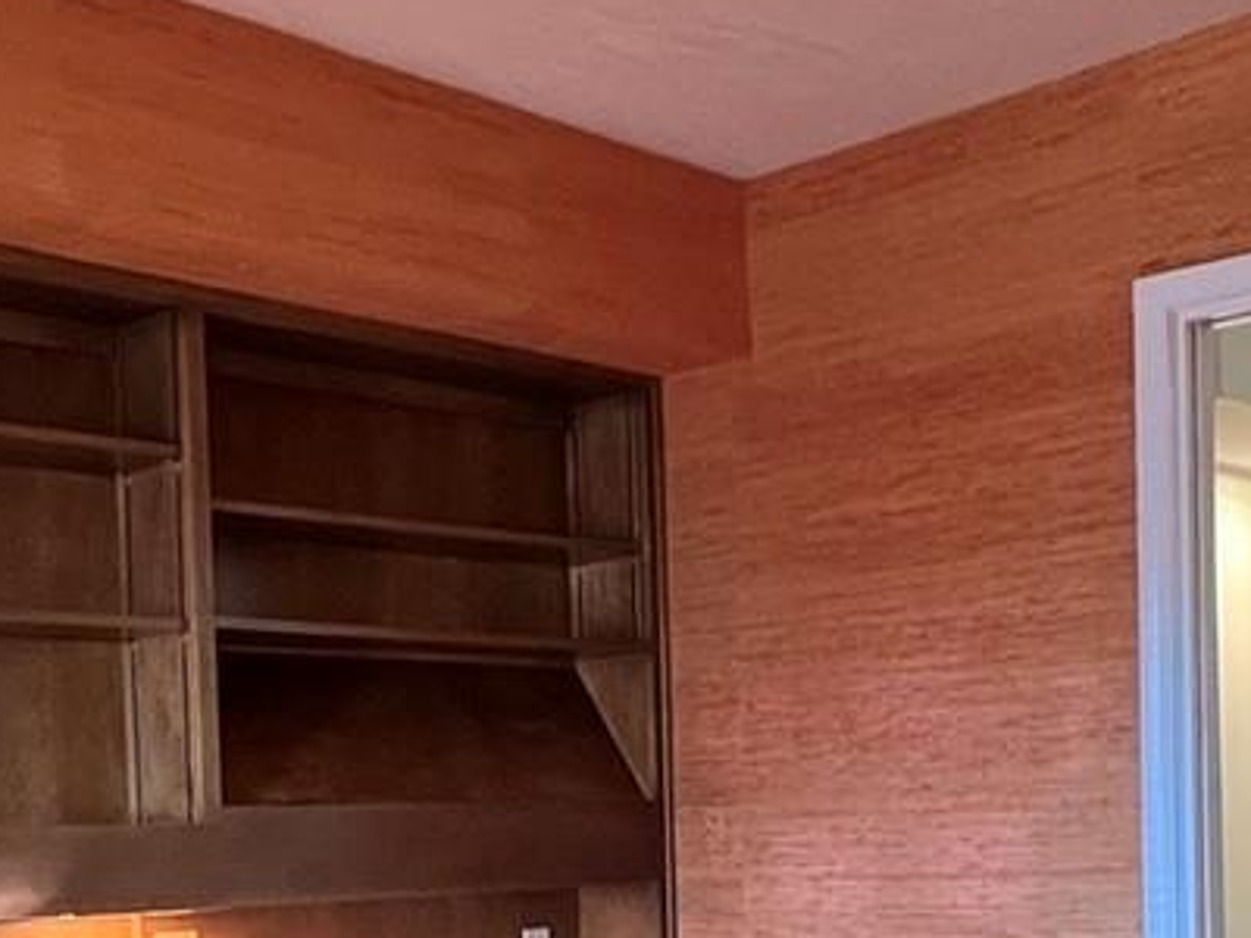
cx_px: 632
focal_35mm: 52
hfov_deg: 36.8
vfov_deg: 26.8
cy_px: 888
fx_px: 1879
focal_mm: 1.57
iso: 500
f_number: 1.8
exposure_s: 1/60
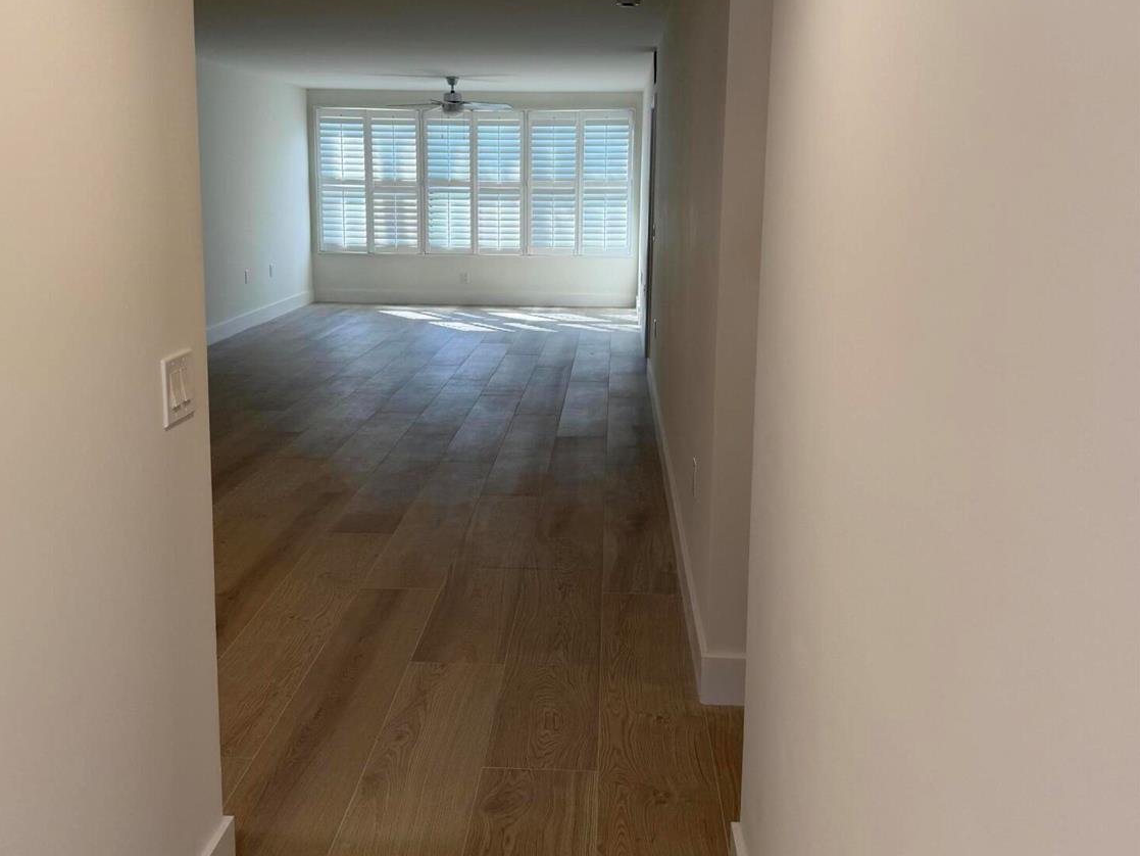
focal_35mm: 33
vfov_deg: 42.8
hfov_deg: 55.3
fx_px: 1087
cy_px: 349
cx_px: 554
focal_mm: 6.76
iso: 80
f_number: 1.78
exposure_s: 1/150
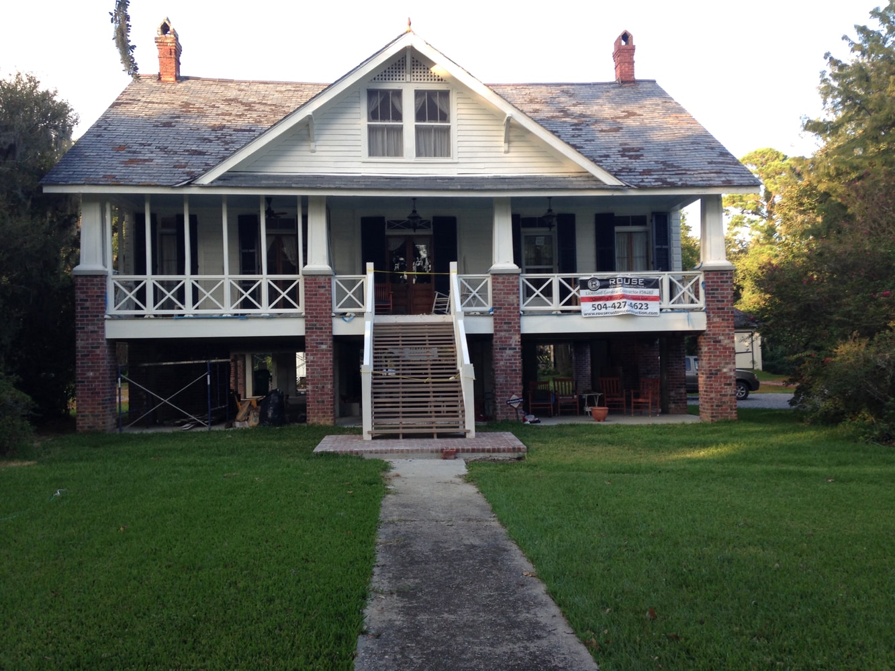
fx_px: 853
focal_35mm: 33
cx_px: 448
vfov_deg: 43.0
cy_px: 336
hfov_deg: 55.3
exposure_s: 1/139
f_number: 2.4
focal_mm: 4.12
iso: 50
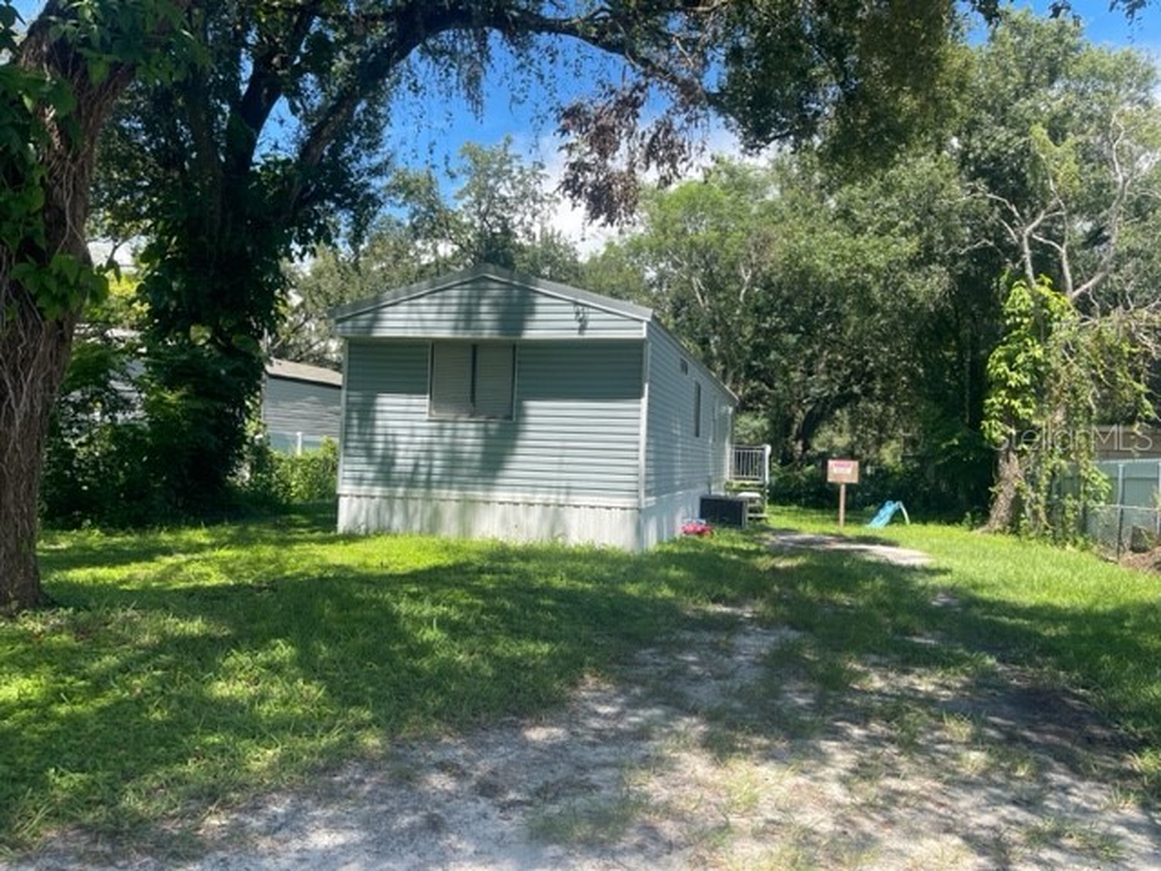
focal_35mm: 26
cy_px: 436
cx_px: 580
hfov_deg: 67.3
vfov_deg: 53.1
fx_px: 872
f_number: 1.6
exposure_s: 1/1339
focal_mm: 5.1
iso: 32
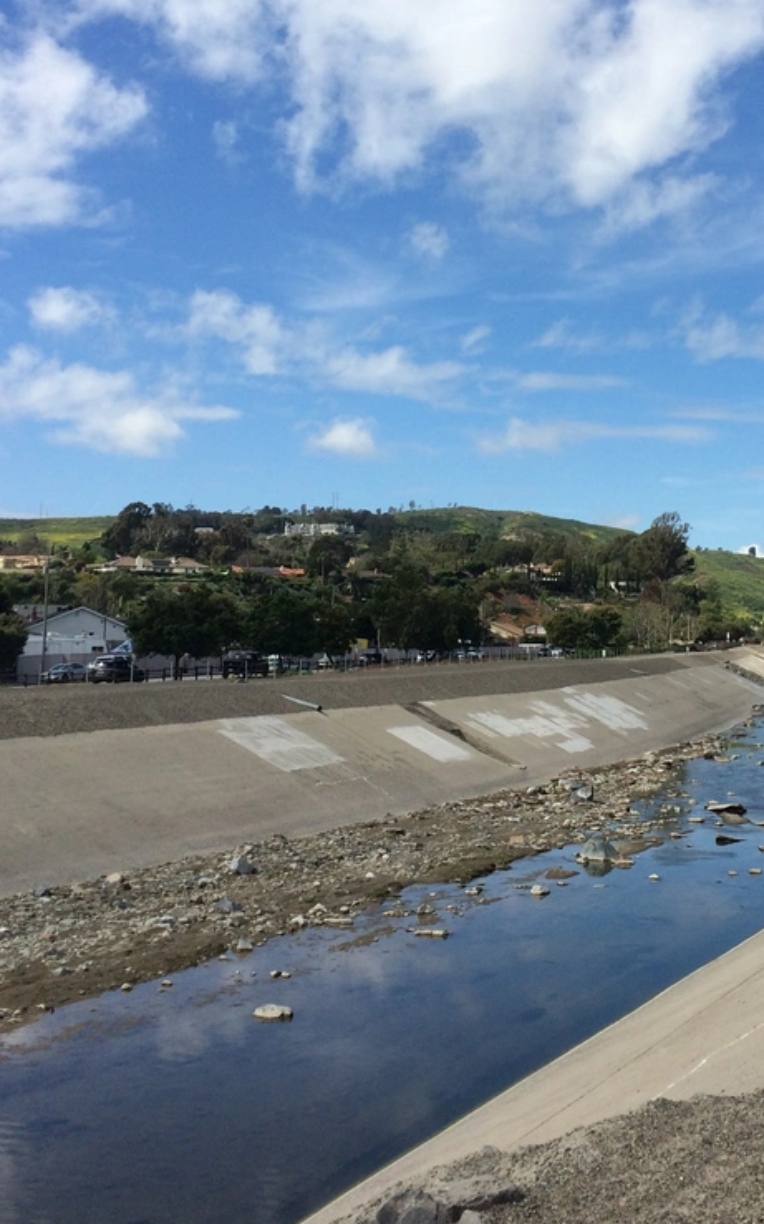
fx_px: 1500
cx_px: 580
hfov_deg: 28.1
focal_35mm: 45
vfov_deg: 43.9
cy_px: 433
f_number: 2.2
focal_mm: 4.15
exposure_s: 1/3425
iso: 32
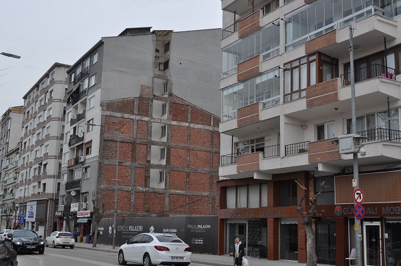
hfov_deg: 45.0
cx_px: 200
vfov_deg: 30.7
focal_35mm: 44
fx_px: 484
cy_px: 133
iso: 200
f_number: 9
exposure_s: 1/320
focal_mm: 29
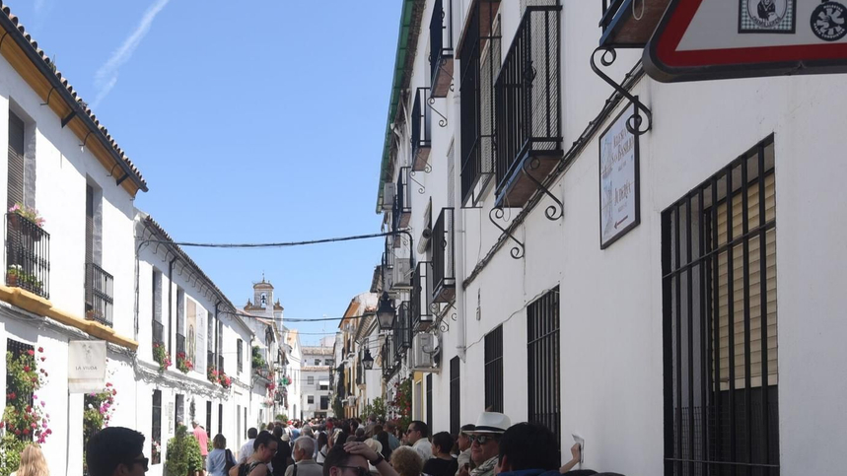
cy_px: 398
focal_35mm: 41
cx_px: 325
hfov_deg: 49.0
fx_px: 921
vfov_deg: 28.2
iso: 100
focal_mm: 21
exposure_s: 1/640
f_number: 4.5
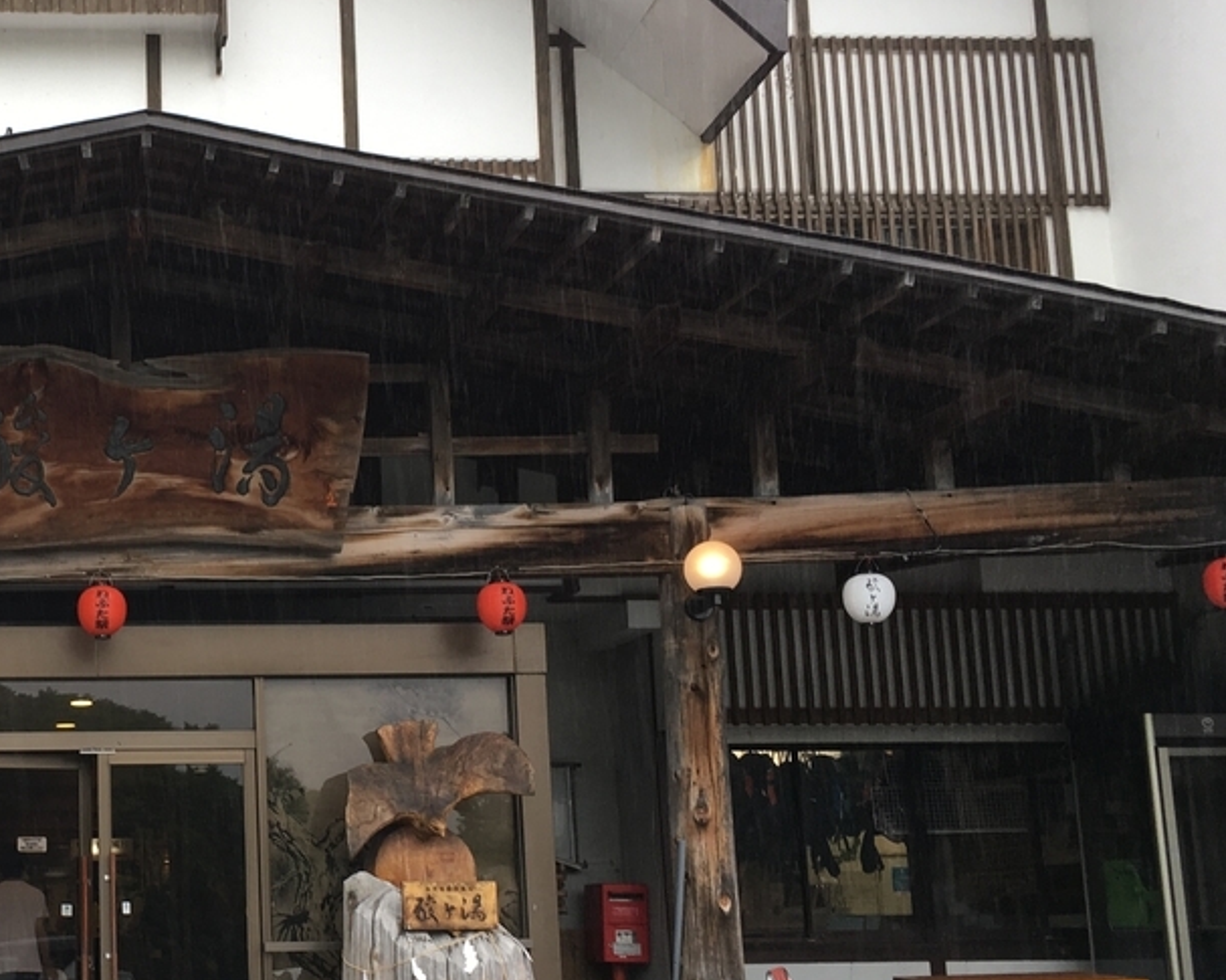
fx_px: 2031
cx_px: 87
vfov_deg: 27.1
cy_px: 590
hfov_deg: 31.7
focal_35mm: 56
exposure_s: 1/120
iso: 32
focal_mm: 4.15
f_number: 2.2
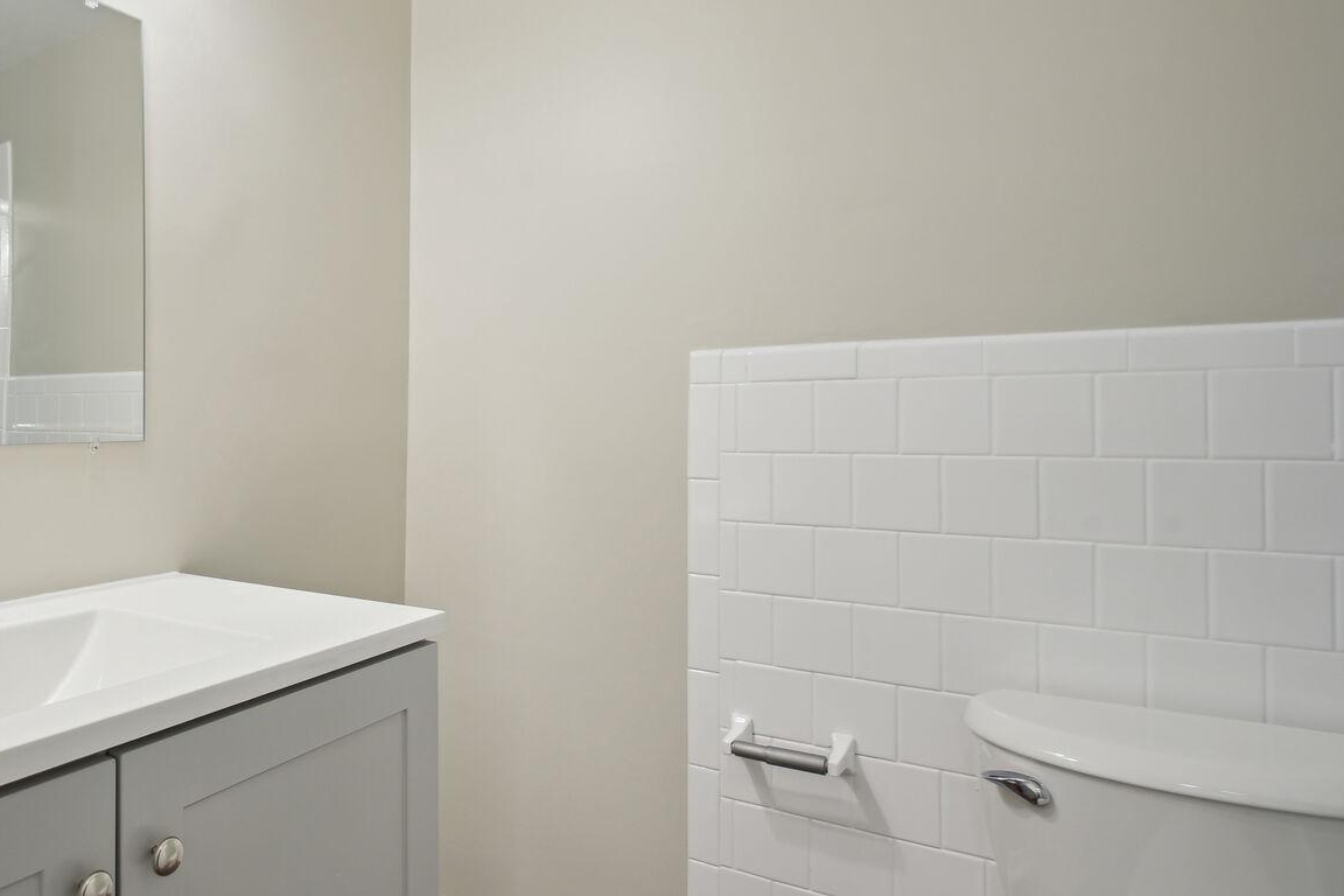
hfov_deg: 69.1
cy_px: 466
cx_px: 343
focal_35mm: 24
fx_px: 896
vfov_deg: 53.1
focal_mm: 16
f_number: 8
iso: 400
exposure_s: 1/10
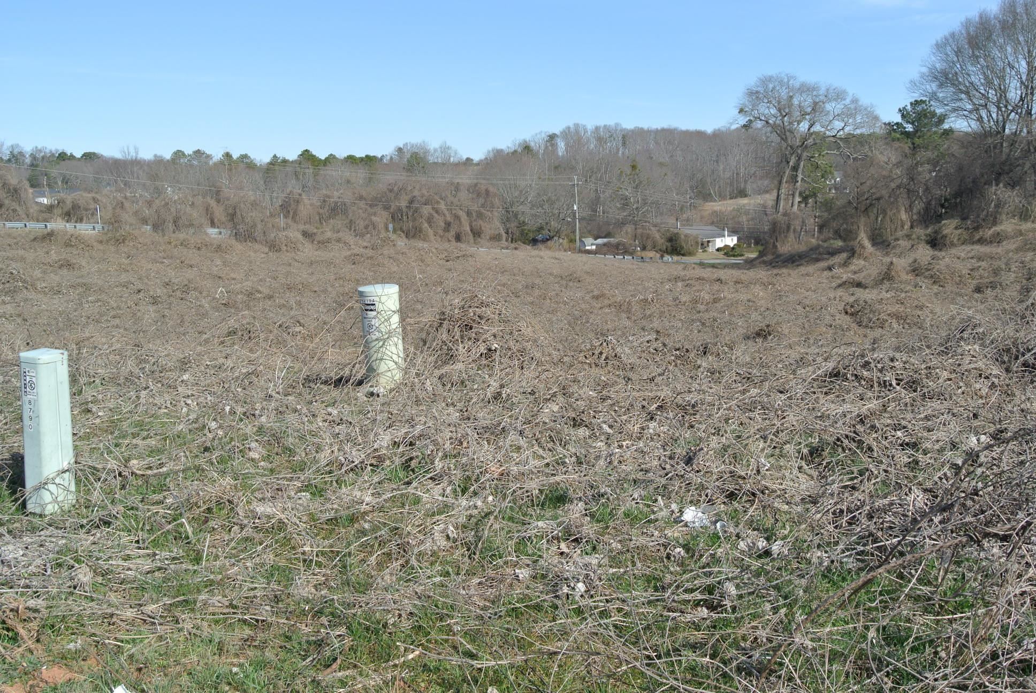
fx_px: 1008
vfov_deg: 38.0
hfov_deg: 54.4
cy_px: 346
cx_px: 518
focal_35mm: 35
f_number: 5.6
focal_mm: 13
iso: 100
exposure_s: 1/320
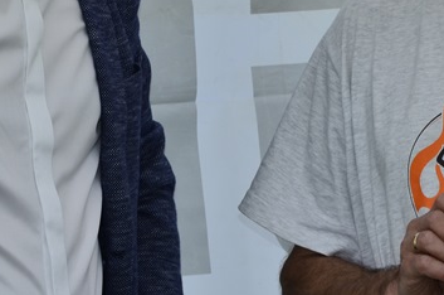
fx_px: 4284
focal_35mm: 348
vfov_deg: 3.9
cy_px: -40
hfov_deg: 5.9
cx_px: 519
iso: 200
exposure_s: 1/250
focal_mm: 80
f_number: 11
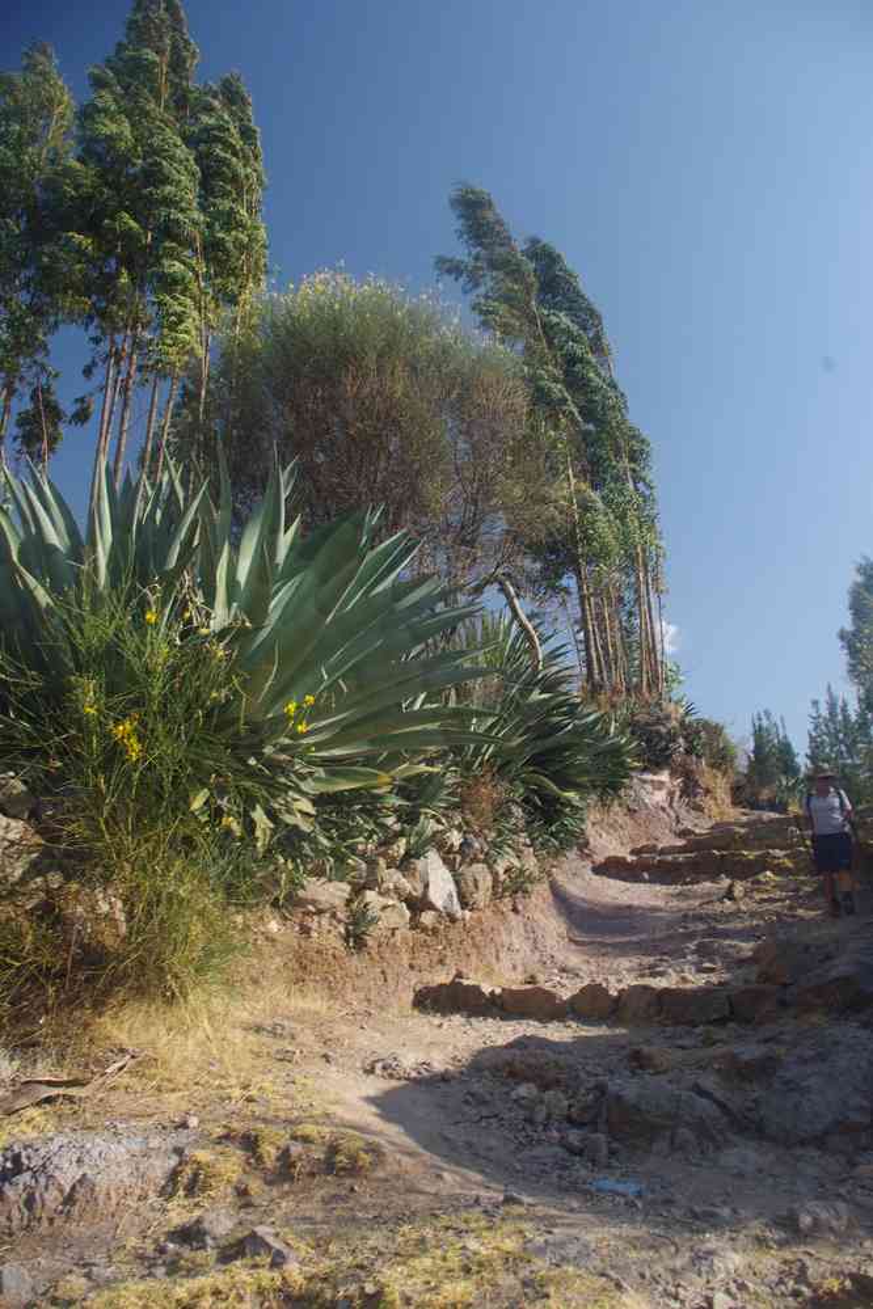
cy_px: 654
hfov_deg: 47.9
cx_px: 436
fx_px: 982
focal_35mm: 27
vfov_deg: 67.4
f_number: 11
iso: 200
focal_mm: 18
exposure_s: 1/50
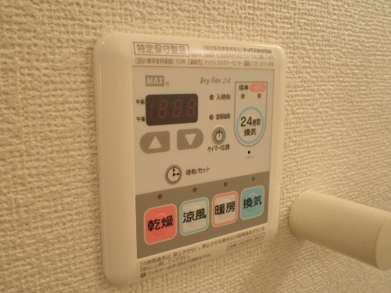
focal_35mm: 31
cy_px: 156
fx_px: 350
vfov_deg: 45.4
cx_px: 178
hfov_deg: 58.3
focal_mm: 4.7
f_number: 2.8
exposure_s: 1/30
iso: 125
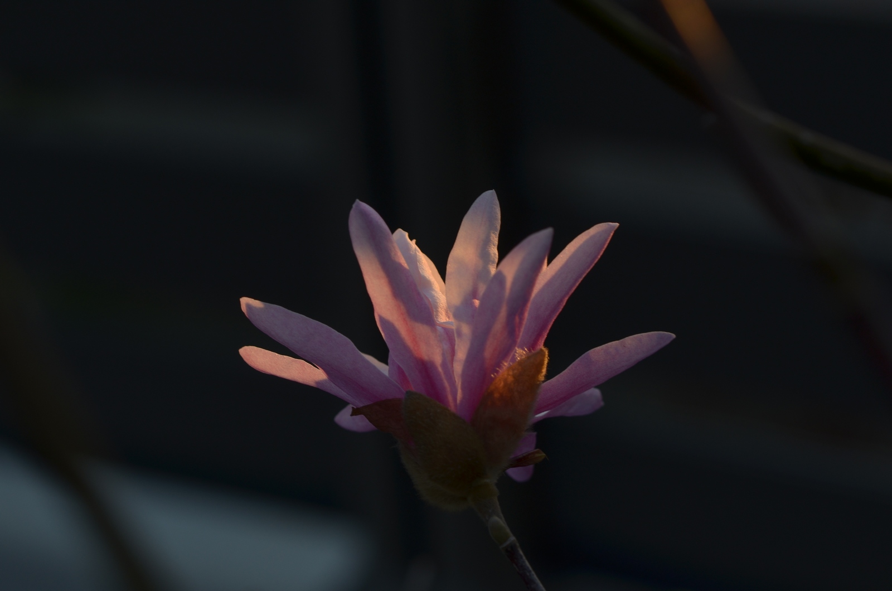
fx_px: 3338
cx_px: 446
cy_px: 296
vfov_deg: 10.1
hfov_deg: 15.2
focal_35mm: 135
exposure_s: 1/125
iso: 100
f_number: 5.6
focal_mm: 90
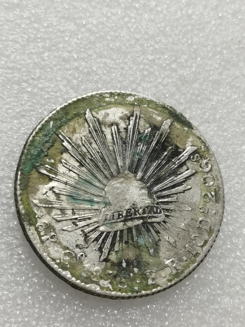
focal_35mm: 71
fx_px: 670
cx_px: 122
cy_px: 164
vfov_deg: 27.4
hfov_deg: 20.7
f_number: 1.8
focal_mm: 5.58
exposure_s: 1/100
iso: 80
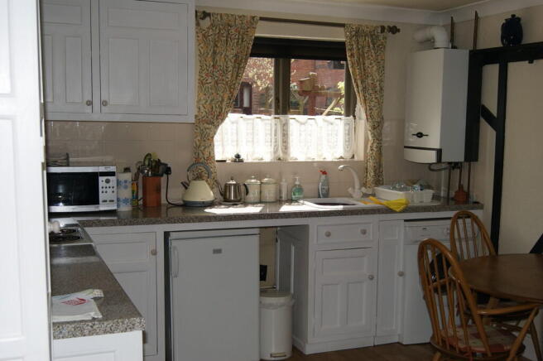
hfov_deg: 46.4
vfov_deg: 31.8
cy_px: 180
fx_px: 633
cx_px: 272
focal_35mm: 42
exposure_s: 1/160
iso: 100
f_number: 5.6
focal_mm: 28
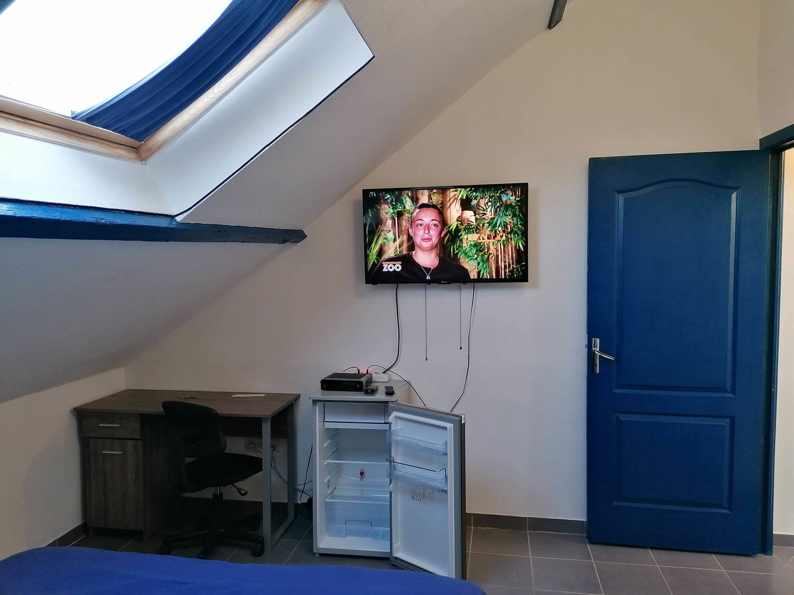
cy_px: 298
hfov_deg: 65.3
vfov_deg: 51.4
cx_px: 397
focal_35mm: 27
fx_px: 619
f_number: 1.8
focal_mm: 4.75
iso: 160
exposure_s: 1/33.3
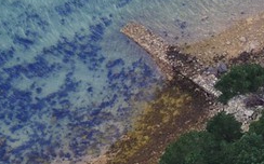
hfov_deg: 5.0
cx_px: 699
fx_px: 2882
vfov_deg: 3.2
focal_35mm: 401
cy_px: 495
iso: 640
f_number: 2.8
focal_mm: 60
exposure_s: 1/1000
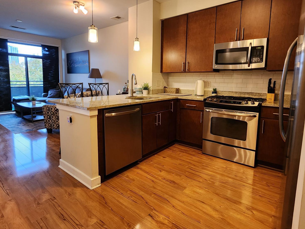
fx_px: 159
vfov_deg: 71.3
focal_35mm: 18
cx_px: 153
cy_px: 99
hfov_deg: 87.8
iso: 320
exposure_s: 1/40
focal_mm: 2.2
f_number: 2.2
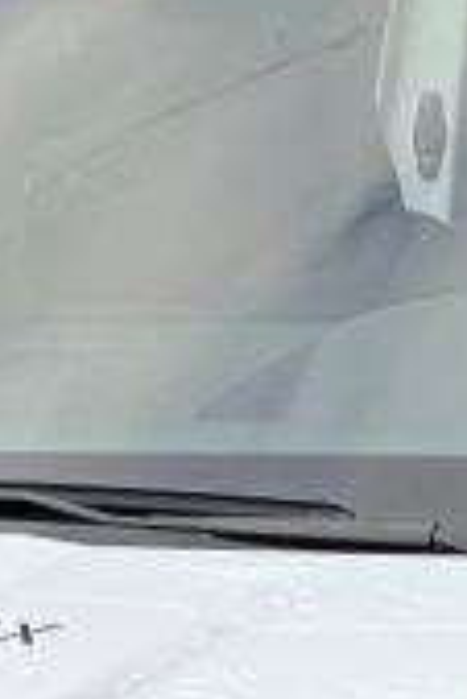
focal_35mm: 606
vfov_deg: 3.4
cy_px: 1071
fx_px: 11767
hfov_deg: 2.3
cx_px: 851
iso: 40
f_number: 2.8
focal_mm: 9
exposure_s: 1/99
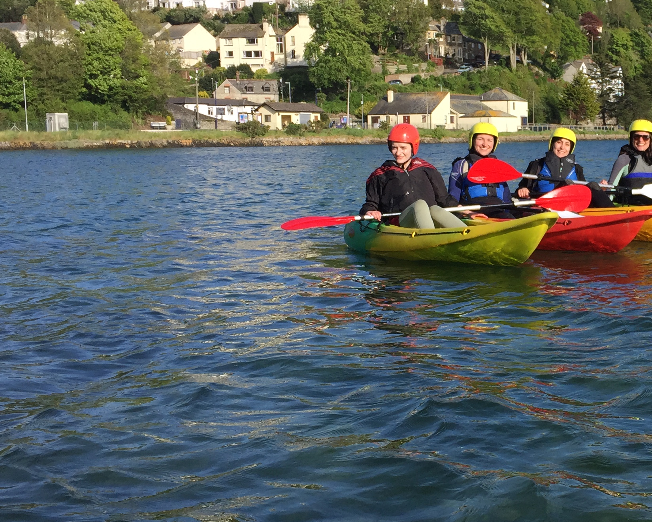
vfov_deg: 27.1
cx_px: 582
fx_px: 1081
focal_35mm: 56
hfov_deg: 32.0
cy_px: 259
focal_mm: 4.15
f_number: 2.2
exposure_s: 1/1647
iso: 32
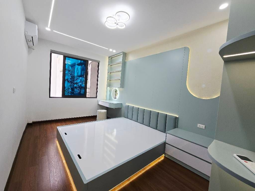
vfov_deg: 89.9
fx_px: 96
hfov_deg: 106.2
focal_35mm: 13
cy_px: 96
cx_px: 128
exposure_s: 1/100
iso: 50
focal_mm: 2.2
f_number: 2.2
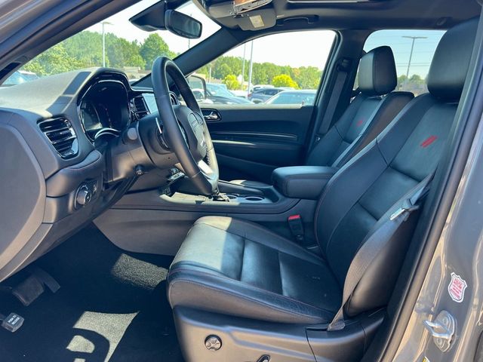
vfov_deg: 53.1
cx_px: 242
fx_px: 363
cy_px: 181
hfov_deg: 67.3
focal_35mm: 26
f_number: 1.5
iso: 50
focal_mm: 5.7
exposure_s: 1/133
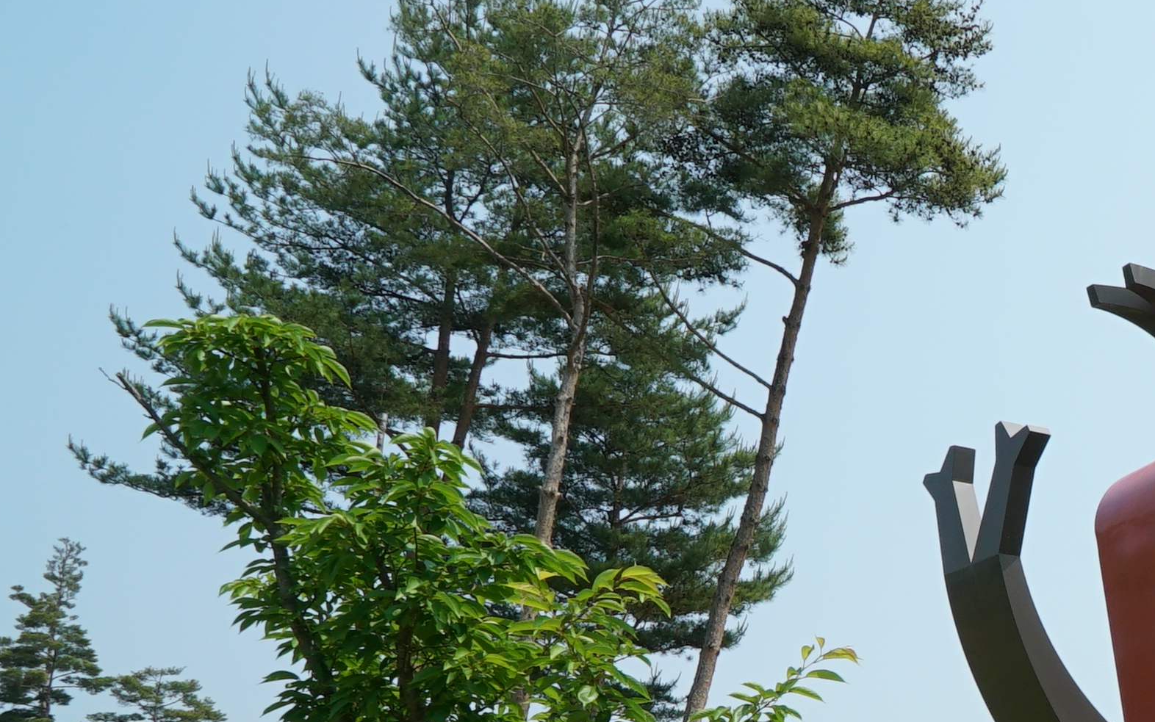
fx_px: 2078
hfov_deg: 26.8
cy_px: 673
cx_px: 1452
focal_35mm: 66
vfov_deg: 19.3
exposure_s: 1/125
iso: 400
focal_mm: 24
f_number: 22
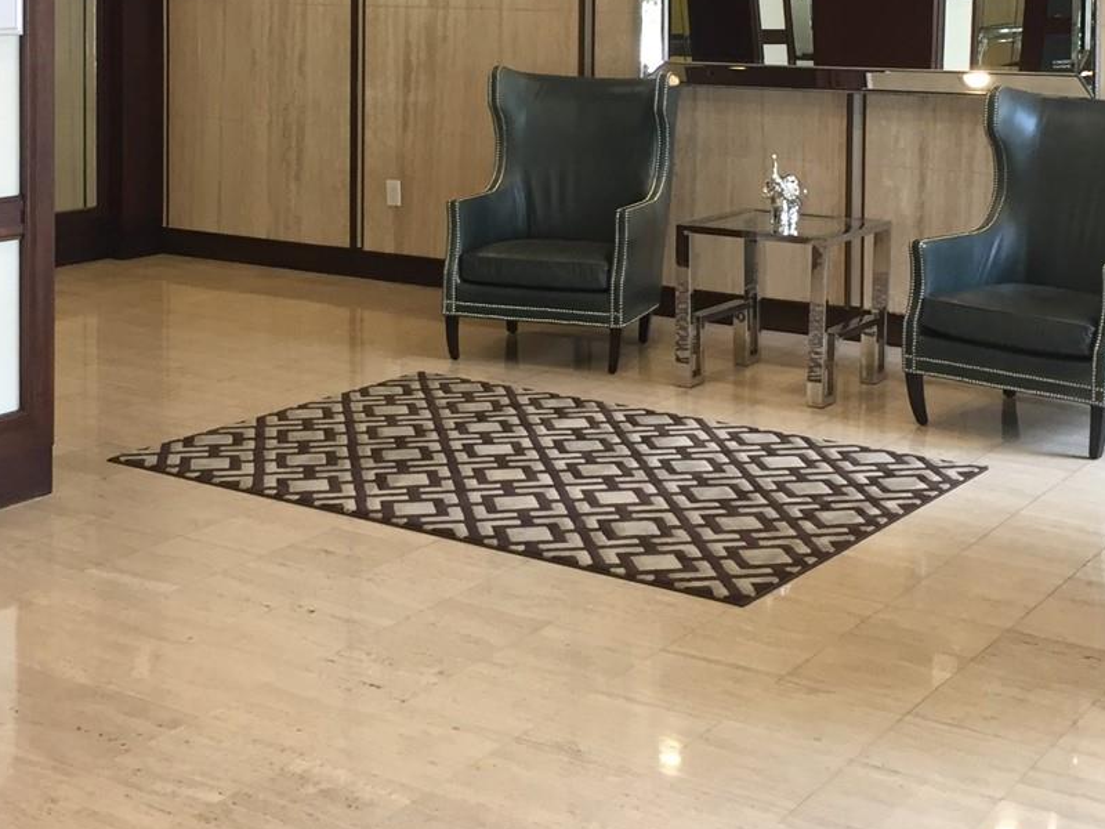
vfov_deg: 24.4
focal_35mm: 58
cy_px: 59
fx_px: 1851
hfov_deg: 33.2
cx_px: 493
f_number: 2.2
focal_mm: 4.15
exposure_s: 1/30
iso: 64
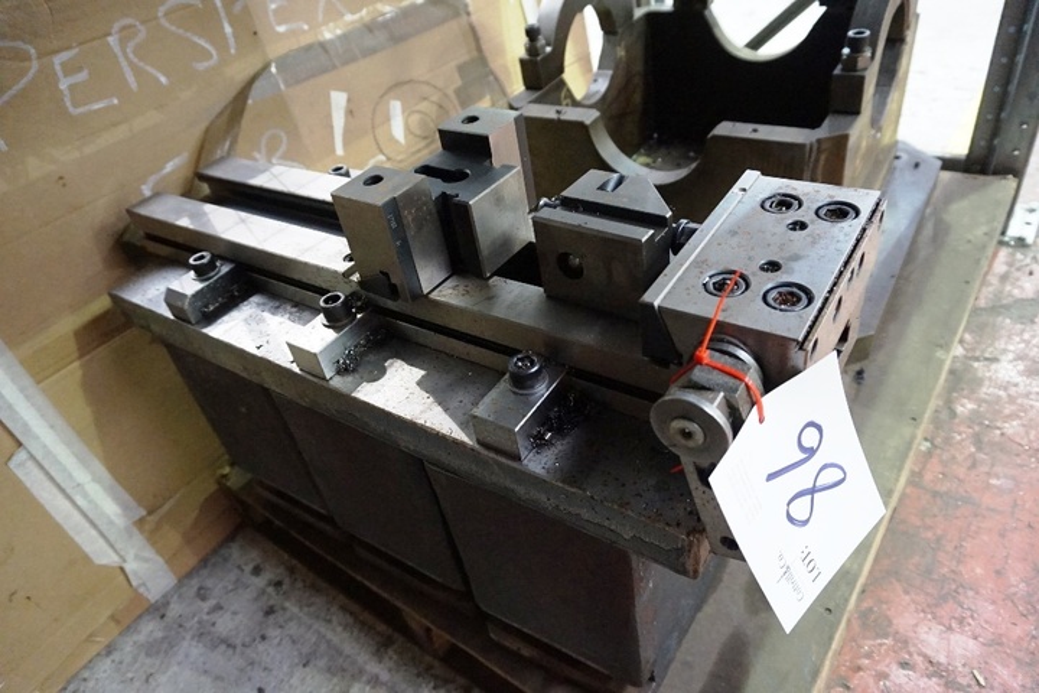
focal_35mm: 24
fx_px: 693
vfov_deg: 53.1
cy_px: 346
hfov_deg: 73.7
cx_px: 520
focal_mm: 16
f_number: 3.5
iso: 3200
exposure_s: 1/40
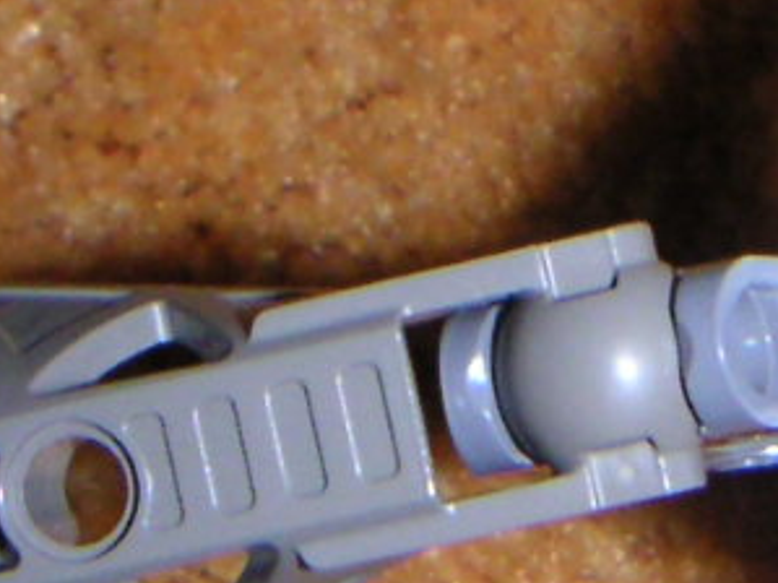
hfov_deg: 11.8
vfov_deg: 8.9
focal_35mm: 167
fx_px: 3752
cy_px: 489
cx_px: 533
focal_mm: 5.1
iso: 200
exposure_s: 1/45
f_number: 6.7
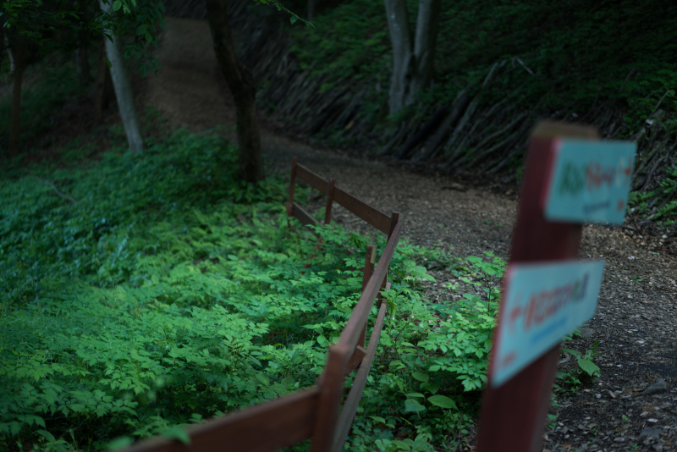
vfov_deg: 24.6
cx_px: 338
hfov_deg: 36.2
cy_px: 226
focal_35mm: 55
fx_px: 1035
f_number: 1.8
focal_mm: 55
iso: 100
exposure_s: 1/100
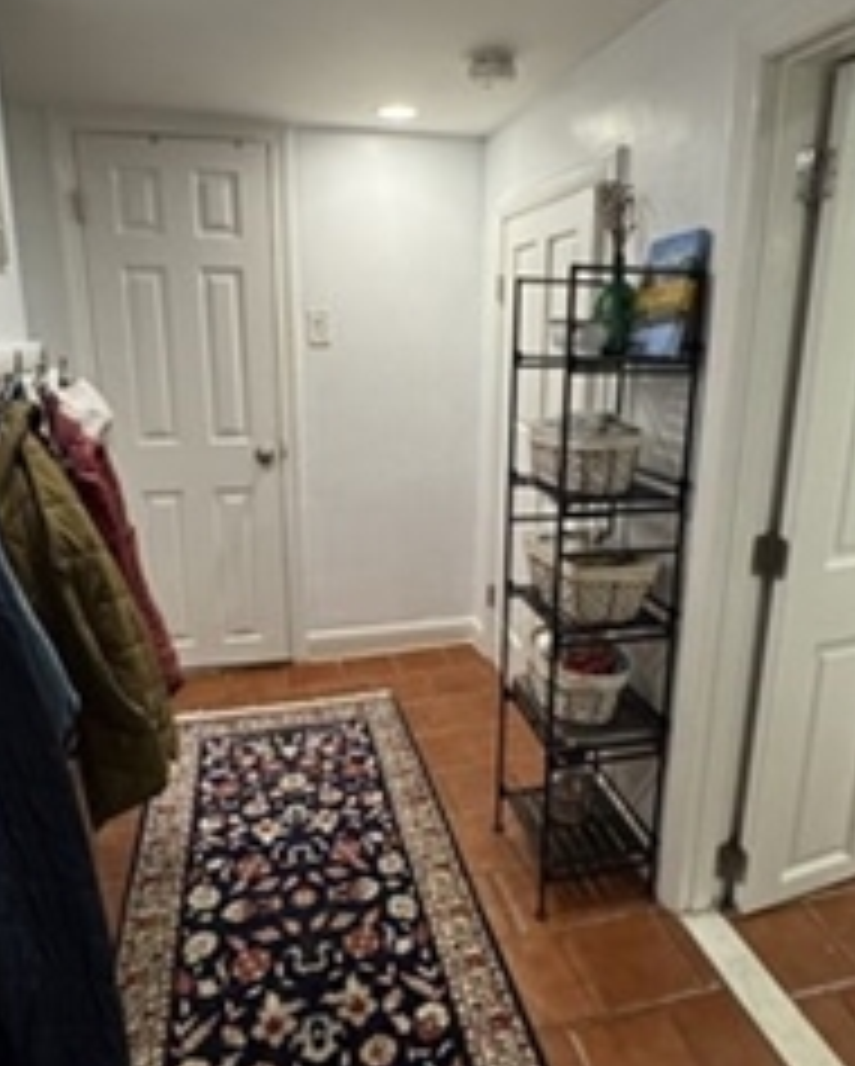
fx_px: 727
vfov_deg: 72.4
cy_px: 484
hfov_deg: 60.9
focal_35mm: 23
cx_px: 446
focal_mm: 2.22
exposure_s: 1/60
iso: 200
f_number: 2.2
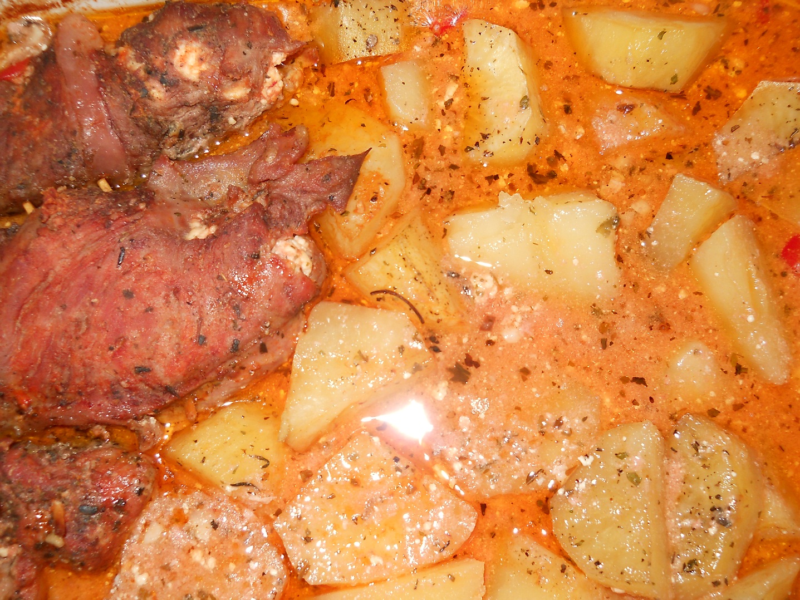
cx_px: 400
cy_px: 300
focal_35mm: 41
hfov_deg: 45.8
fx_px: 948
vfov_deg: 35.1
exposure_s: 1/30
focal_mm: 6.72
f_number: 3.1
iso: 80
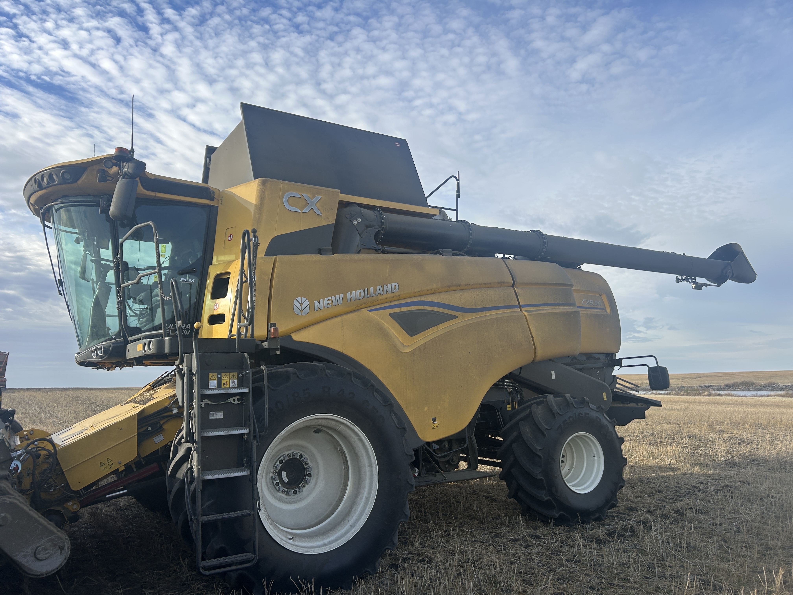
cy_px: 298
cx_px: 396
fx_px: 596
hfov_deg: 67.3
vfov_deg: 53.1
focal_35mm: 26
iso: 50
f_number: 1.5
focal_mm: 5.7
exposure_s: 1/2513
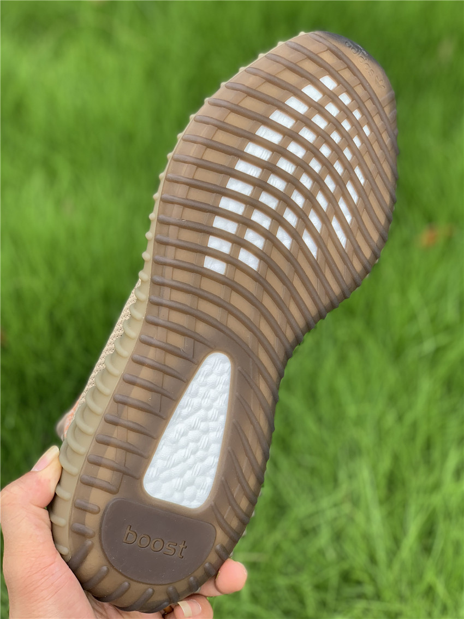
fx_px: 929
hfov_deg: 28.0
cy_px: 310
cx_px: 232
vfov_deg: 36.8
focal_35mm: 52
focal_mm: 6
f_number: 2.4
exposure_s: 1/277
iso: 16
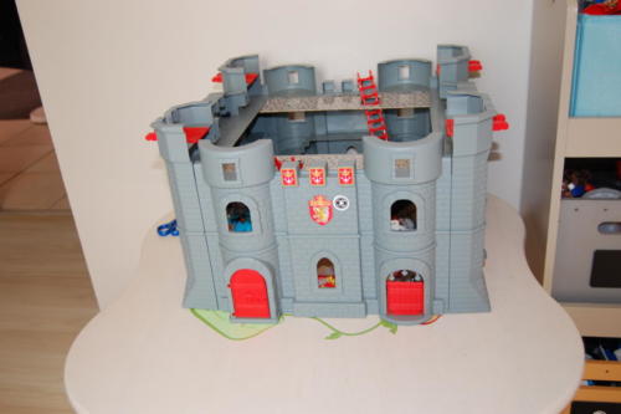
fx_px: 621
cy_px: 207
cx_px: 310
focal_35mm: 36
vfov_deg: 36.8
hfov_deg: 53.1
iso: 400
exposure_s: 1/60
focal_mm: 24
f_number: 4
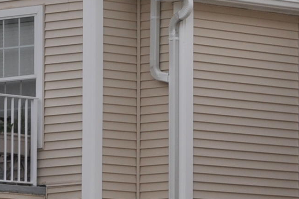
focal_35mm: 431
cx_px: 436
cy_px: 77
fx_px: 3579
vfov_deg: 3.2
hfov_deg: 4.8
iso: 200
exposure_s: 1/200
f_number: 7.1
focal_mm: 62
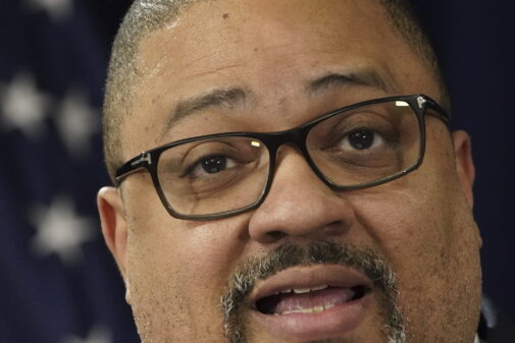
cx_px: 245
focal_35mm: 572
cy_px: 245
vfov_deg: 2.4
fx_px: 8185
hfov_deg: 3.6
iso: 8000
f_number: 5.6
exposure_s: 1/200
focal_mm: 282
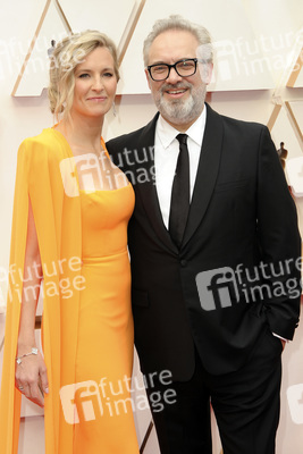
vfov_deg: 22.1
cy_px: 227
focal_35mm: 92
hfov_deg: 14.9
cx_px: 152
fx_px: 1160
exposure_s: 1/200
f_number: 7.1
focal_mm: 92
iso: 800
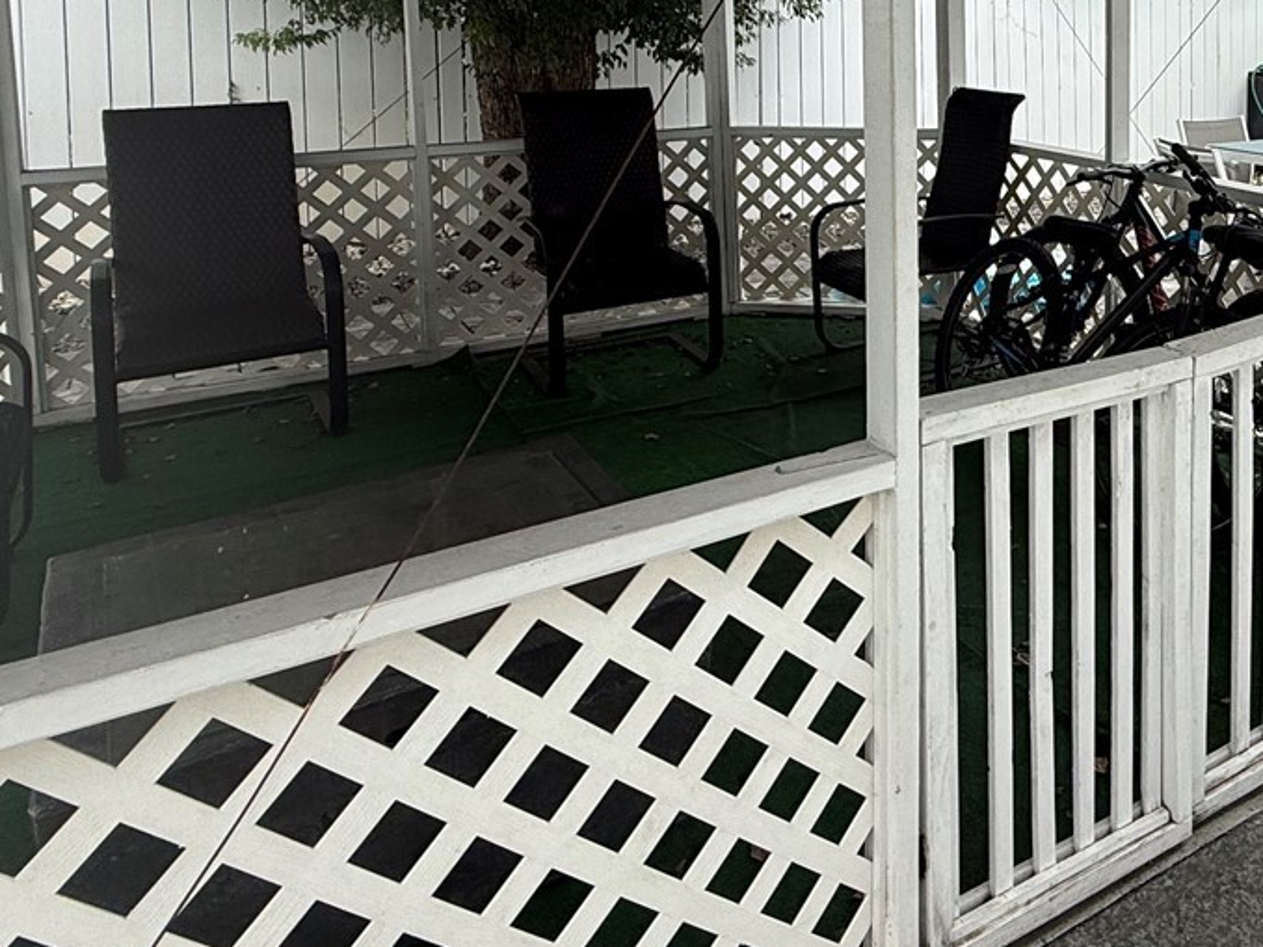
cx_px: 1161
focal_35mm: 33
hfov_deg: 48.8
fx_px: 1204
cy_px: 95
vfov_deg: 39.8
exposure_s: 1/510
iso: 50
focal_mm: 2.22
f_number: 2.2
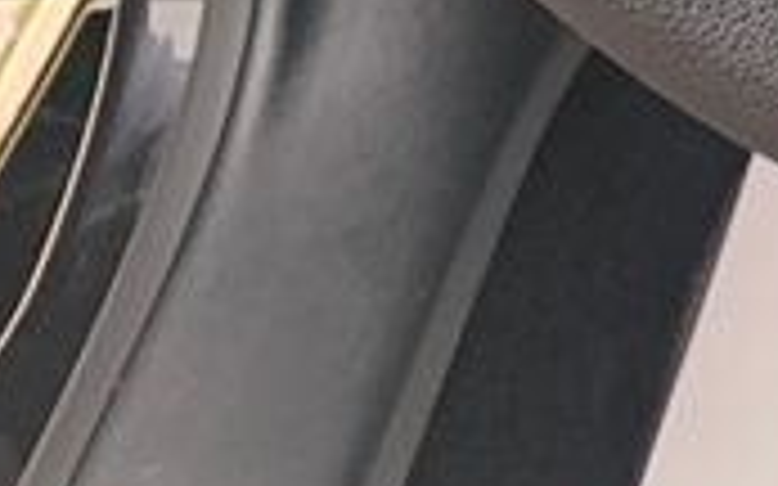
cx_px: 2141
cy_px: -963
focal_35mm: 163
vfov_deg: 7.2
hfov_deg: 10.3
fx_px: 3455
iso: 100
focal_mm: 4.25
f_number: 1.8
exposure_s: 1/102
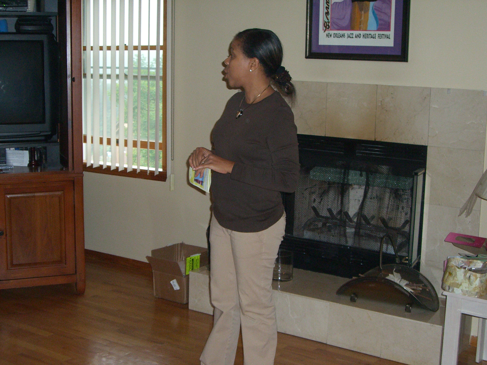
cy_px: 182
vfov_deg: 26.6
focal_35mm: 55
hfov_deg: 34.9
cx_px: 244
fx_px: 774
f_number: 3.3
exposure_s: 1/60
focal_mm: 9
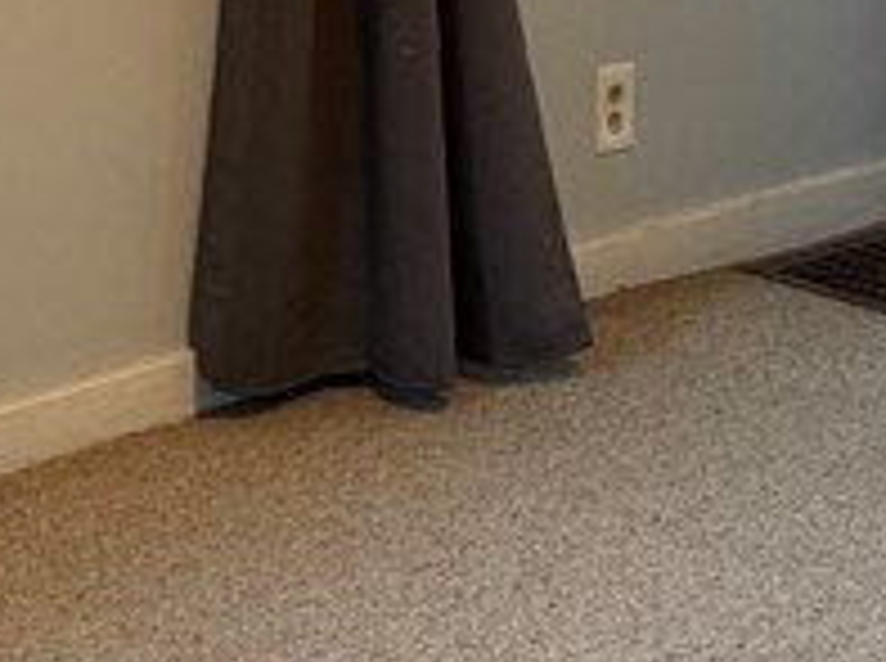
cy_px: -563
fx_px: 3194
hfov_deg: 15.8
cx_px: 288
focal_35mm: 125
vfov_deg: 11.0
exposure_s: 1/60
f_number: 1.78
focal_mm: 6.76
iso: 200
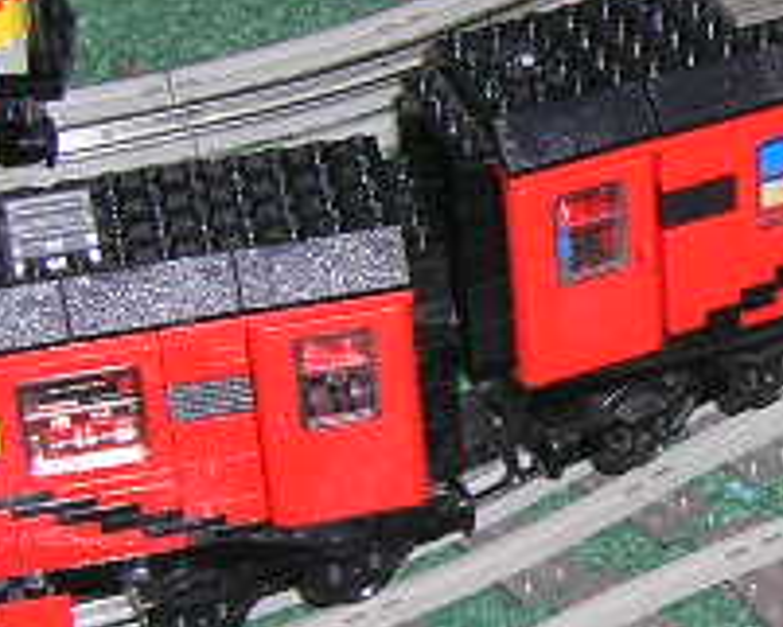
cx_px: 1099
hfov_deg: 11.1
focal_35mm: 169
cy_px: 226
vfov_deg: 9.1
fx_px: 3918
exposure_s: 1/60.1
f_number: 2.9
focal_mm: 5.7
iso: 50
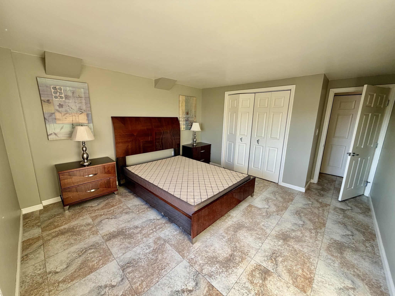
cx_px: 198
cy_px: 148
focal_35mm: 14
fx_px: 160
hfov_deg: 102.1
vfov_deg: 85.7
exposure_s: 1/121
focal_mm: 2.22
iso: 80
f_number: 2.2
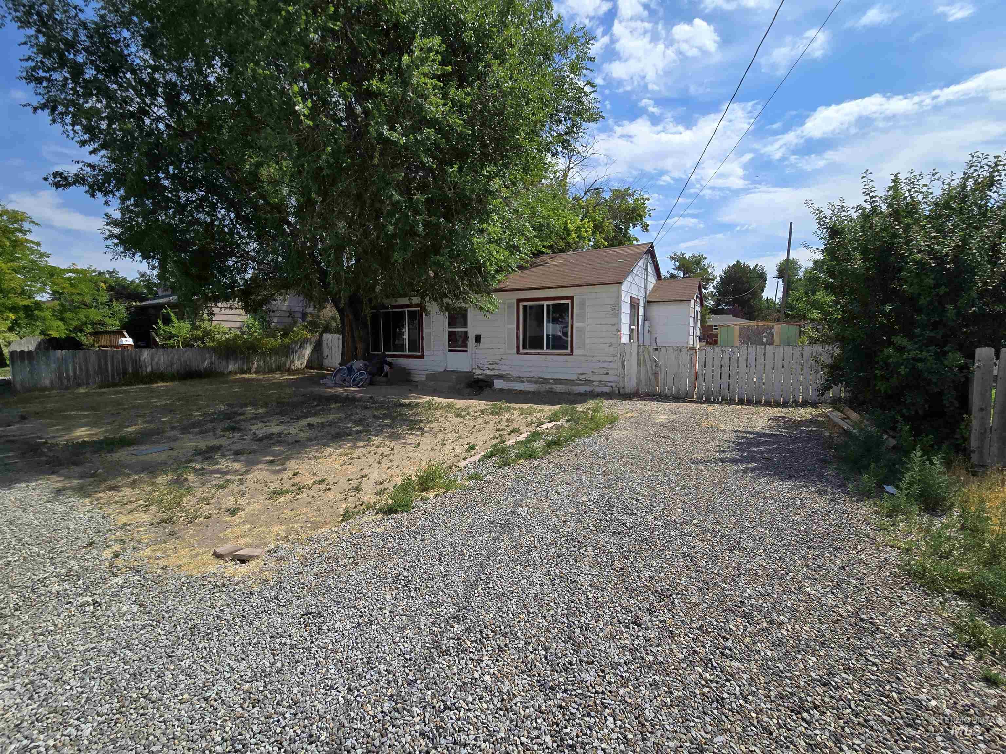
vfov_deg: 89.9
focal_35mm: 13
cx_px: 503
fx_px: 378
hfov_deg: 106.2
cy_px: 377
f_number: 2.2
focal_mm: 2.2
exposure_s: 1/2859
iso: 50
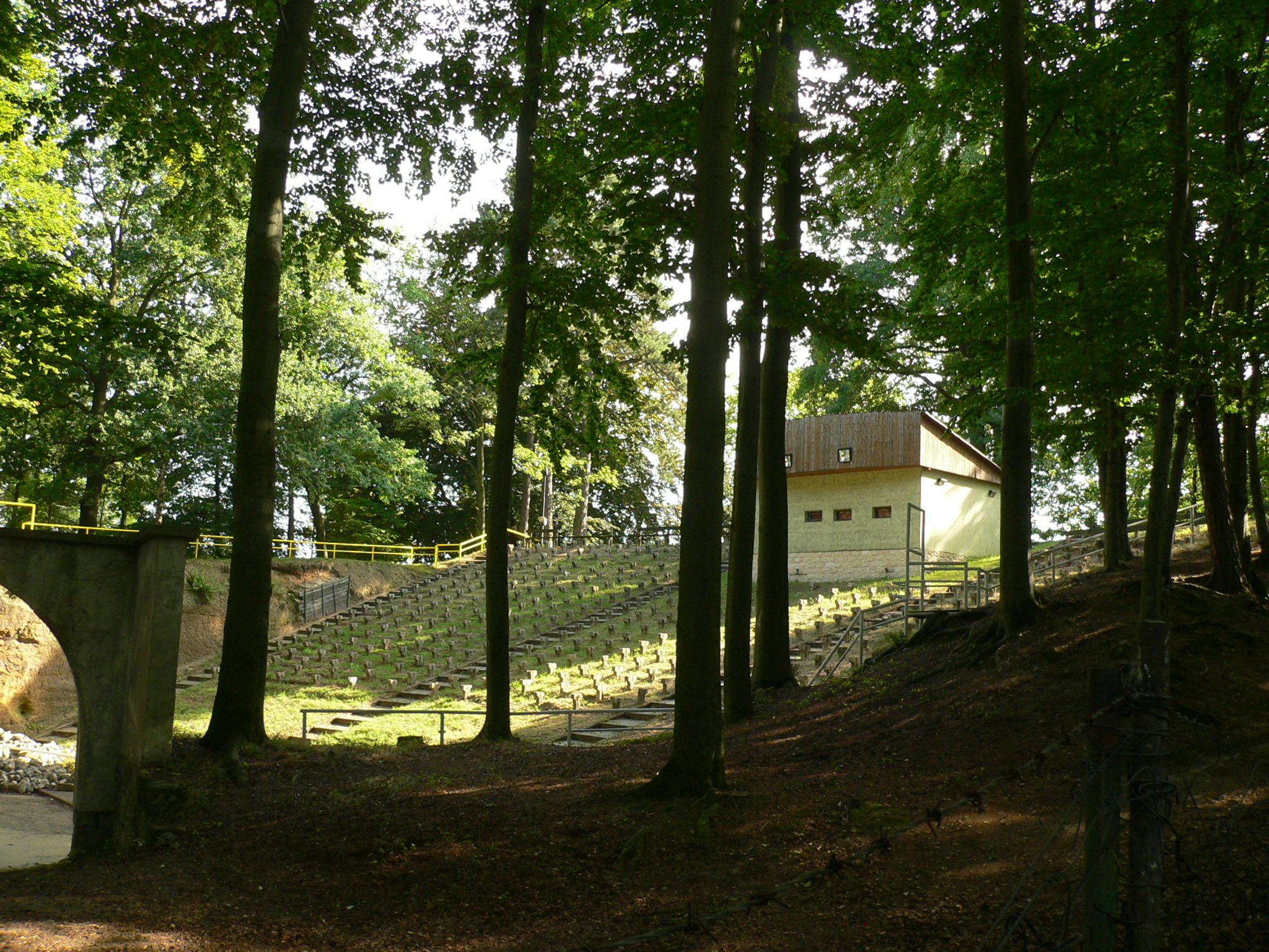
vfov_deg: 39.7
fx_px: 1320
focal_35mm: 36
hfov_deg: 51.4
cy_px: 476
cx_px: 634
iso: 100
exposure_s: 1/125
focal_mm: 6
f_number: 3.7
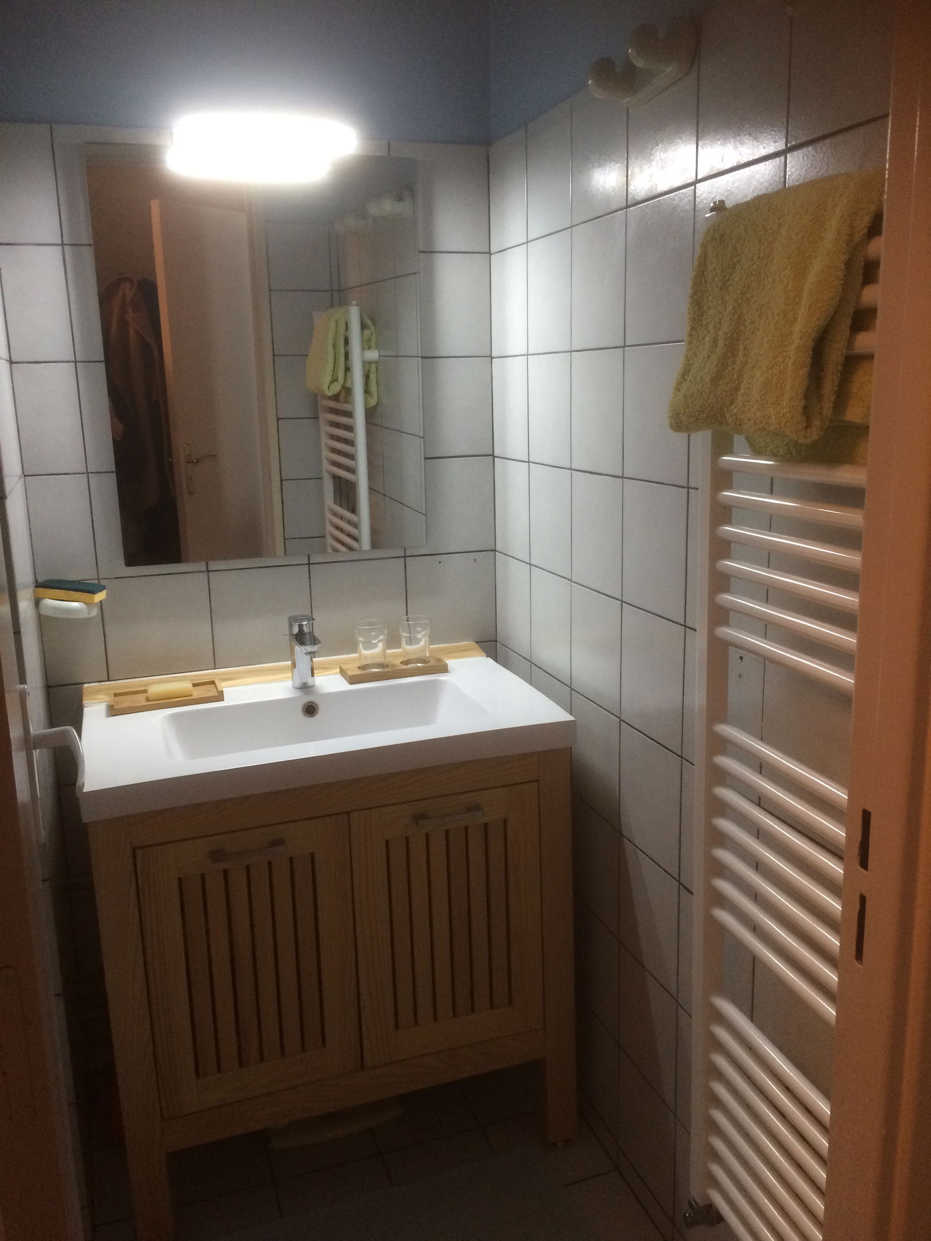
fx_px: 1040
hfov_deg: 48.2
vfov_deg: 61.7
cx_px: 466
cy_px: 620
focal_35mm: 29
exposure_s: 1/33
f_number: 2.2
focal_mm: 4.15
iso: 200
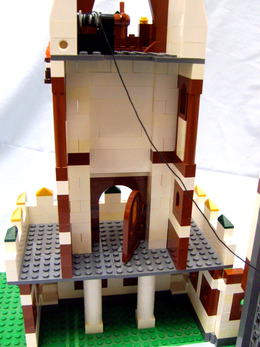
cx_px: 130
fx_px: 351
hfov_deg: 40.7
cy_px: 174
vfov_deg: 52.6
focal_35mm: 35
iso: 200
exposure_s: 1/45
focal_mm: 5.8
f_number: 2.8
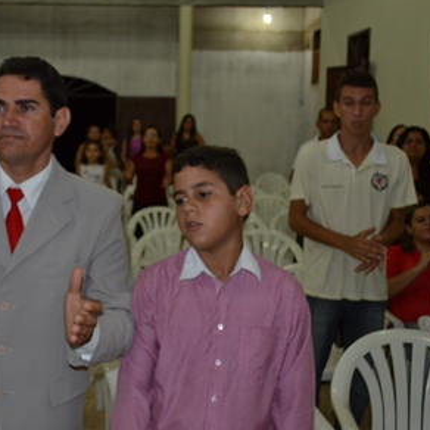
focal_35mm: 47
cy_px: 214
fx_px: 661
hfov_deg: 35.6
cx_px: 133
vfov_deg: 36.1
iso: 1600
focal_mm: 24
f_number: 4
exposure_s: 1/60
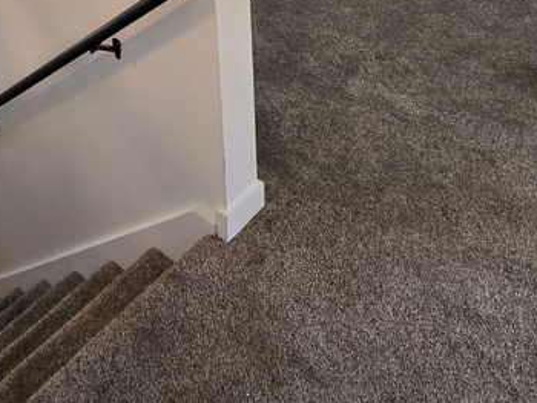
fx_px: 590
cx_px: 357
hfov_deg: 48.1
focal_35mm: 38
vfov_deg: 27.6
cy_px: -182
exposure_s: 1/60
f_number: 2.2
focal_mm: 2.2
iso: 80
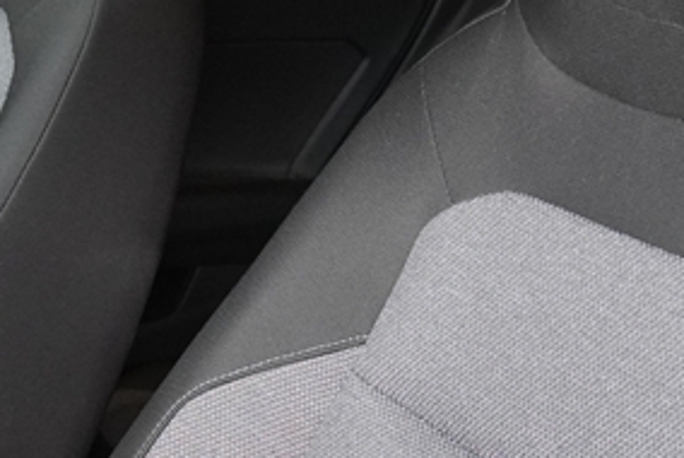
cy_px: 254
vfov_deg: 14.9
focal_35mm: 92
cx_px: -14
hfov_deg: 21.3
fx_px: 1746
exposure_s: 1/160
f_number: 4
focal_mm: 17
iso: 2000
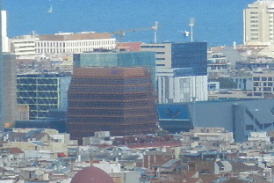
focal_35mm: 1055
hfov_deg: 2.0
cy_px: -49
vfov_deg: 1.3
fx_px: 8029
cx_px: 251
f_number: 5.4
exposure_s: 1/800
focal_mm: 55
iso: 160
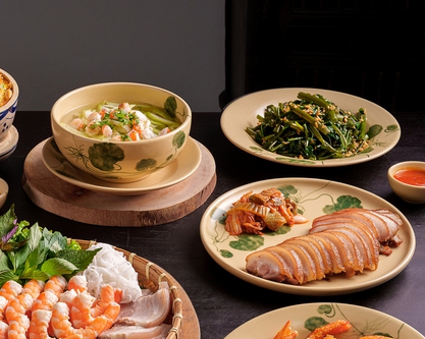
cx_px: 70
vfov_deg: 14.0
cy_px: 218
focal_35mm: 110
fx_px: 1383
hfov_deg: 17.3
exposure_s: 1/160
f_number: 8
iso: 200
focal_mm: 70
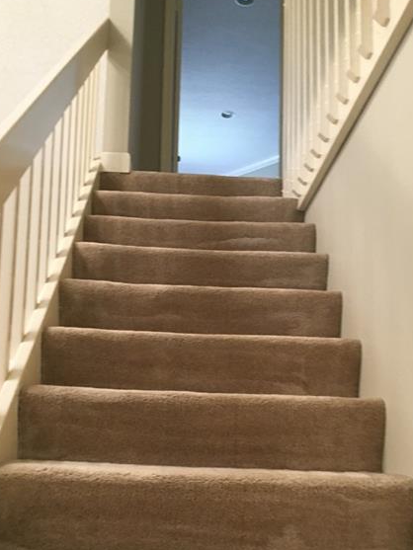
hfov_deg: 36.0
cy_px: 349
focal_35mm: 40
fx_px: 636
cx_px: 206
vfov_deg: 46.3
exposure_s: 1/30
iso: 125
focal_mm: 4.15
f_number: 2.2
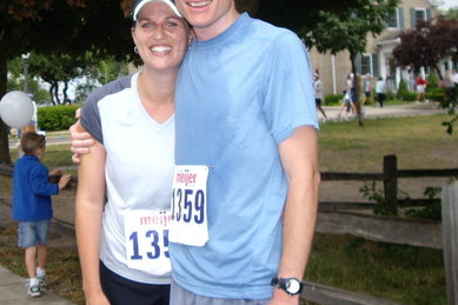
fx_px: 827
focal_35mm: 65
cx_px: 140
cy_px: 94
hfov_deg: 30.7
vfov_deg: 20.8
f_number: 2.7
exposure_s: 1/250
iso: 100
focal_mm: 6.2
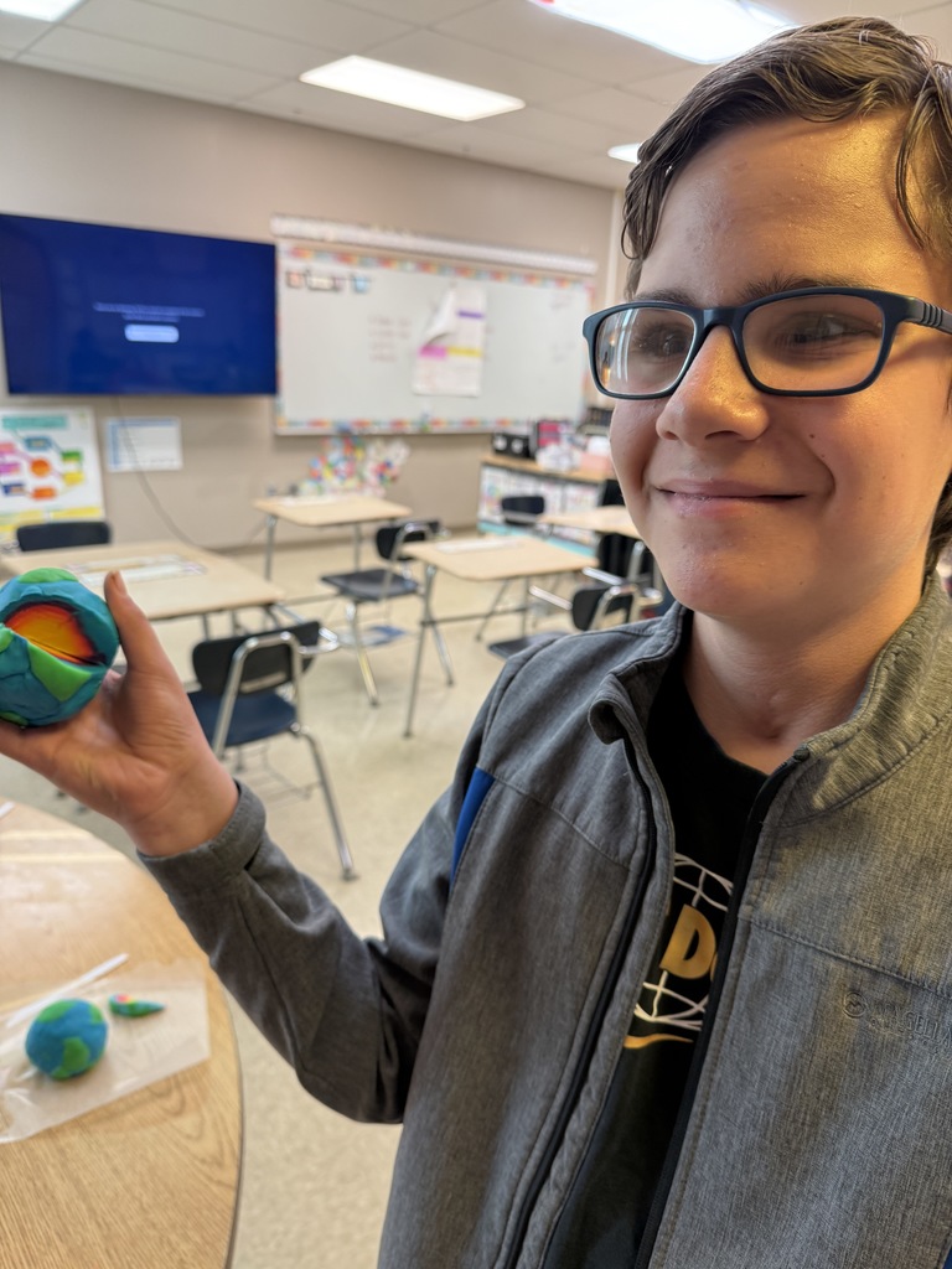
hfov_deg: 56.8
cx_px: 476
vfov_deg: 71.6
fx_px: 880
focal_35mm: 24
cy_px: 634
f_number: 1.78
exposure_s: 1/60
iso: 160
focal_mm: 6.76
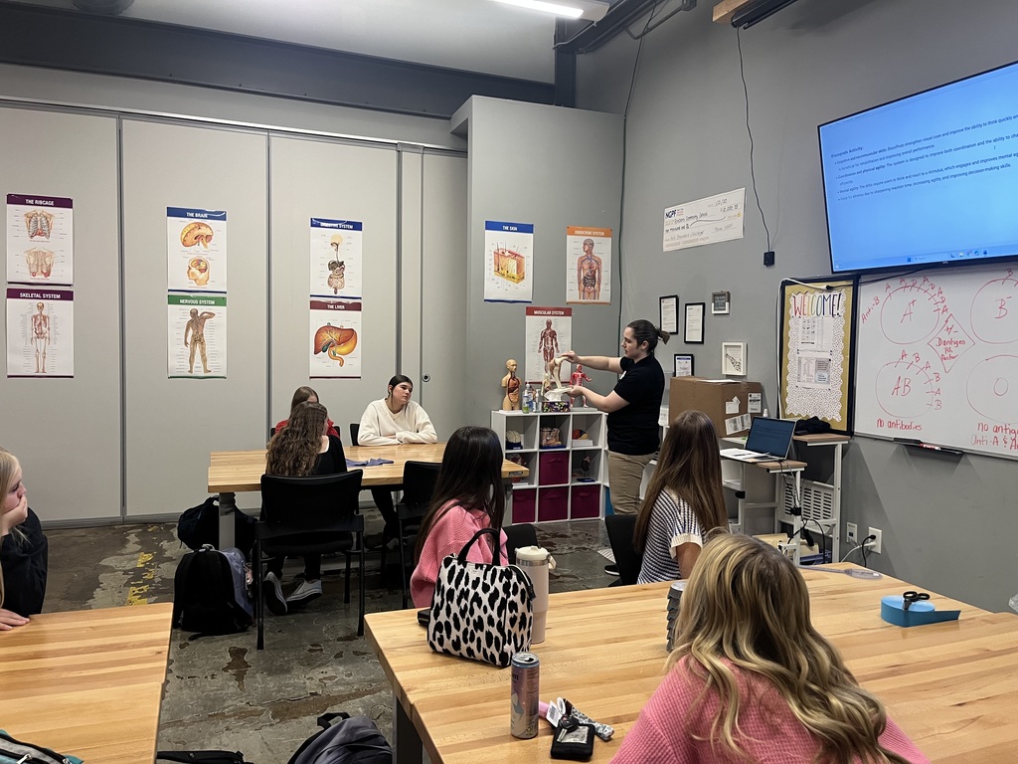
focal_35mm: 26
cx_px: 509
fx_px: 765
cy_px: 382
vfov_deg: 53.1
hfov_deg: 67.3
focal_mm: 5.1
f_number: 1.6
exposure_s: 1/60
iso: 200
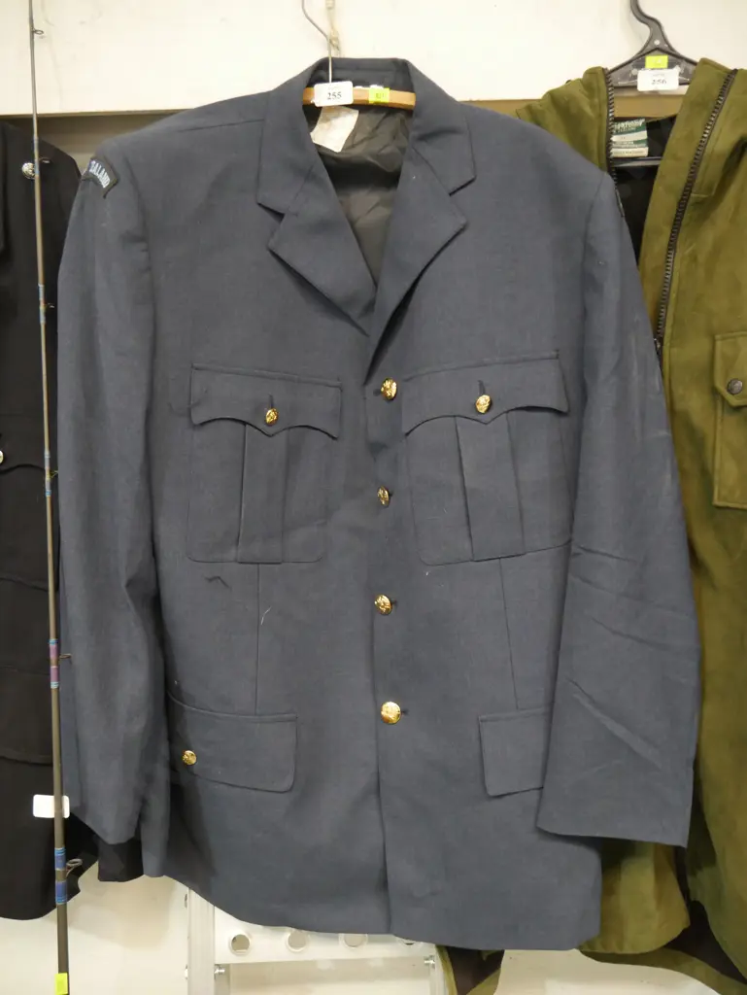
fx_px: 805
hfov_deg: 49.8
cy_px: 498
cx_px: 374
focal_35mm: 28
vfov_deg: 63.4
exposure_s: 1/60
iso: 1600
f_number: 3.5
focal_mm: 14
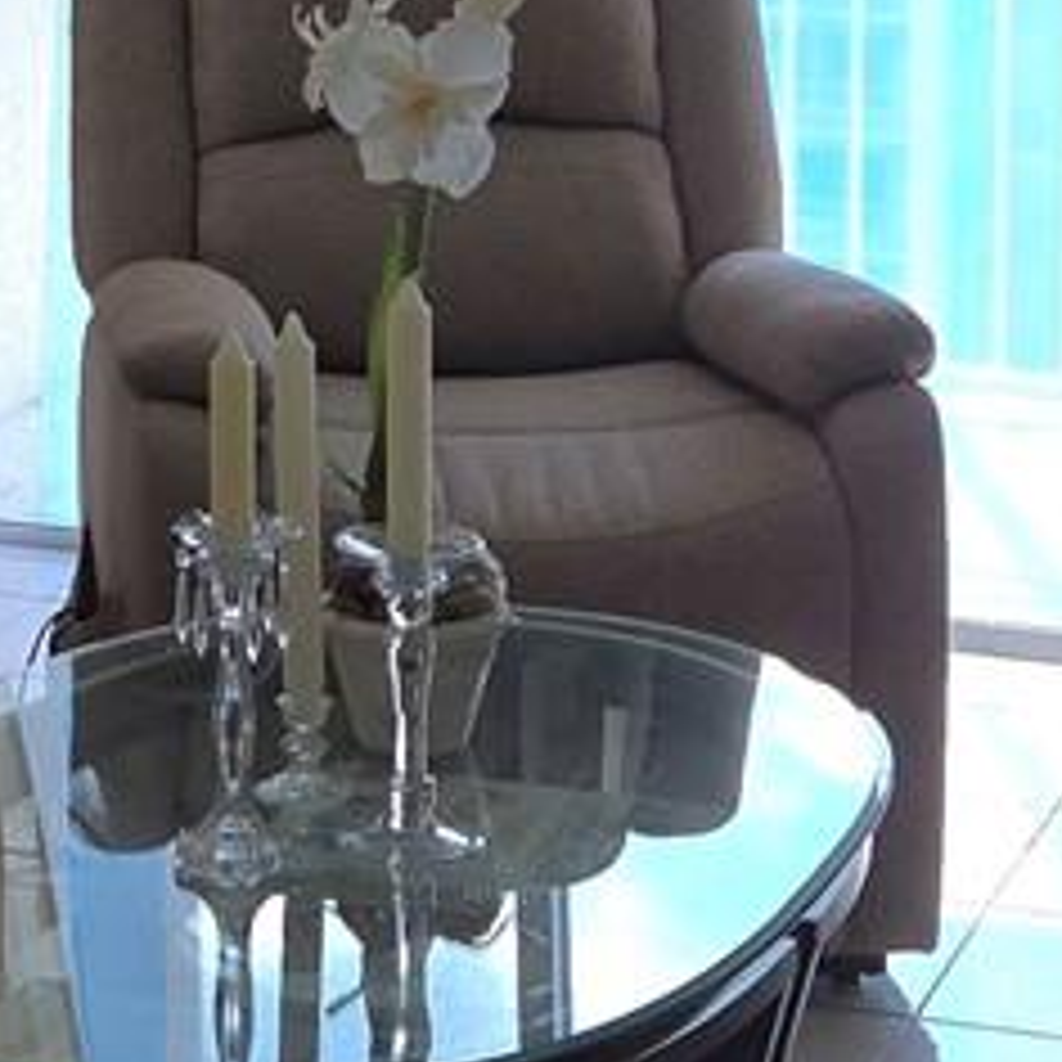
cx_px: 94
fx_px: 4790
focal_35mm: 138
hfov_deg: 12.5
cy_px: -288
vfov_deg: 12.3
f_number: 1.8
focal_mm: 5.4
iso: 25
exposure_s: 1/556
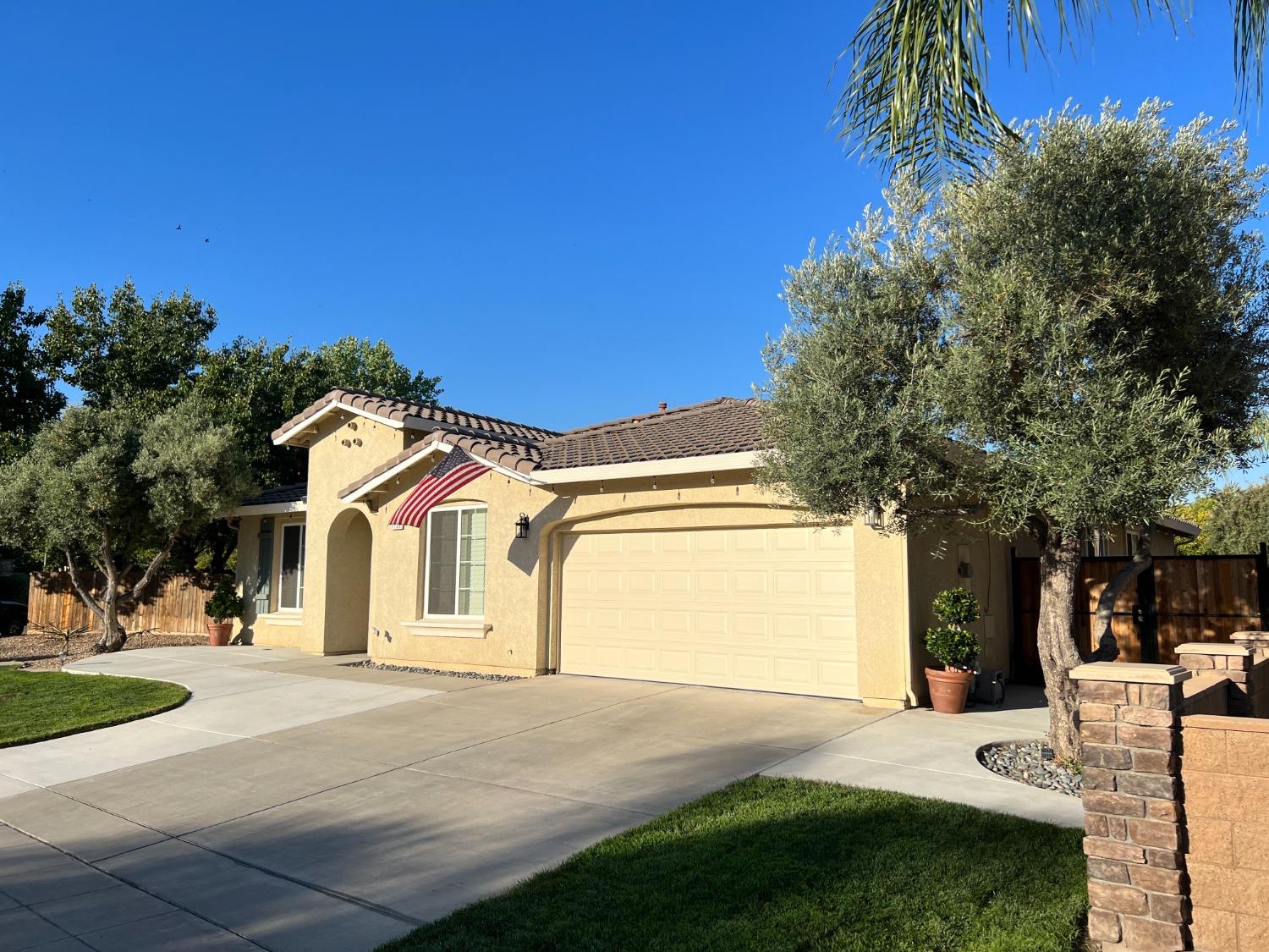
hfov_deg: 67.3
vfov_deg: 53.1
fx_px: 953
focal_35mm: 26
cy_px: 476
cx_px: 634
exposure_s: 1/5076
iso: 50
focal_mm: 5.7
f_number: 1.5
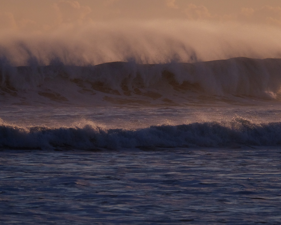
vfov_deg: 2.9
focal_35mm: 526
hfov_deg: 3.7
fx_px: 4374
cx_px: 163
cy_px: 88
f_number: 6.7
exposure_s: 1/8500
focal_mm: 230
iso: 1250
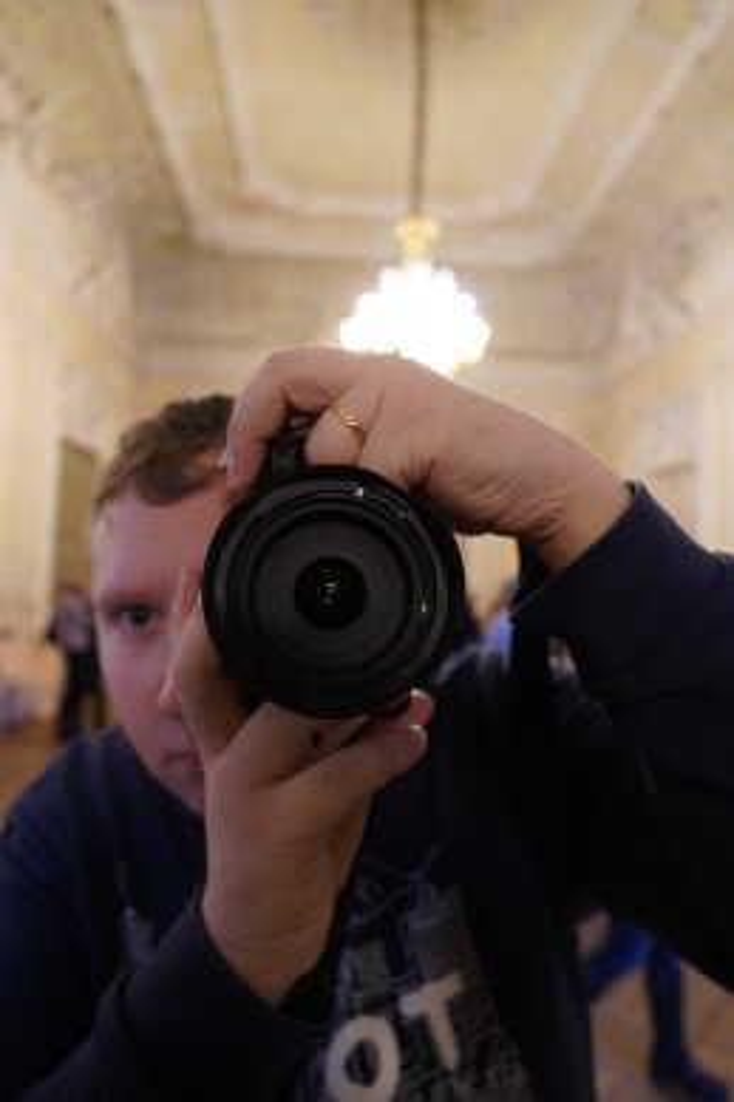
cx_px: 367
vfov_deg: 73.8
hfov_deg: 53.1
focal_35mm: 24
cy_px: 551
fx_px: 735
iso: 2000
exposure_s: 1/30
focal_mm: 24
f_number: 4
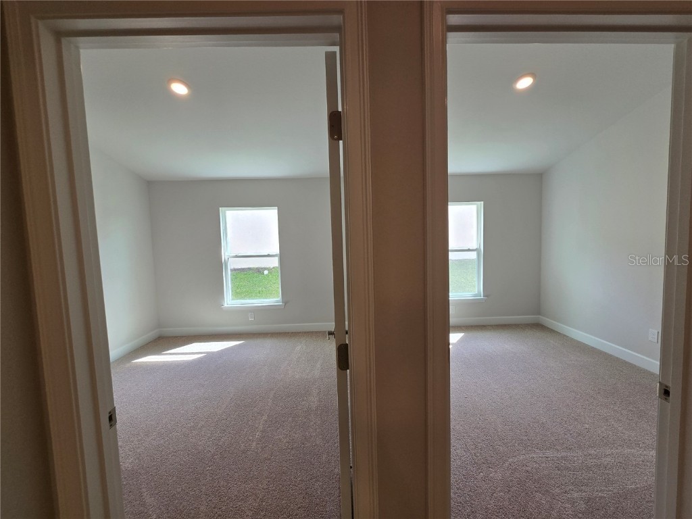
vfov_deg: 89.9
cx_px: 346
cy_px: 260
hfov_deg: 106.2
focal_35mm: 13
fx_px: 260
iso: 50
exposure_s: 1/120
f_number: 2.2
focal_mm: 2.2
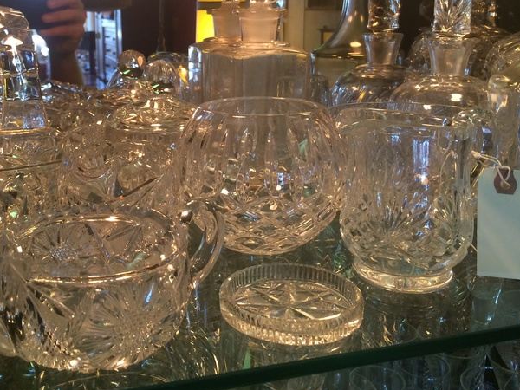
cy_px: 125
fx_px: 676
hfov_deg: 41.6
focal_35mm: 45
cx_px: 181
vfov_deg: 31.9
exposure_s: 1/30
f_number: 2.2
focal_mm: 4.12
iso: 125
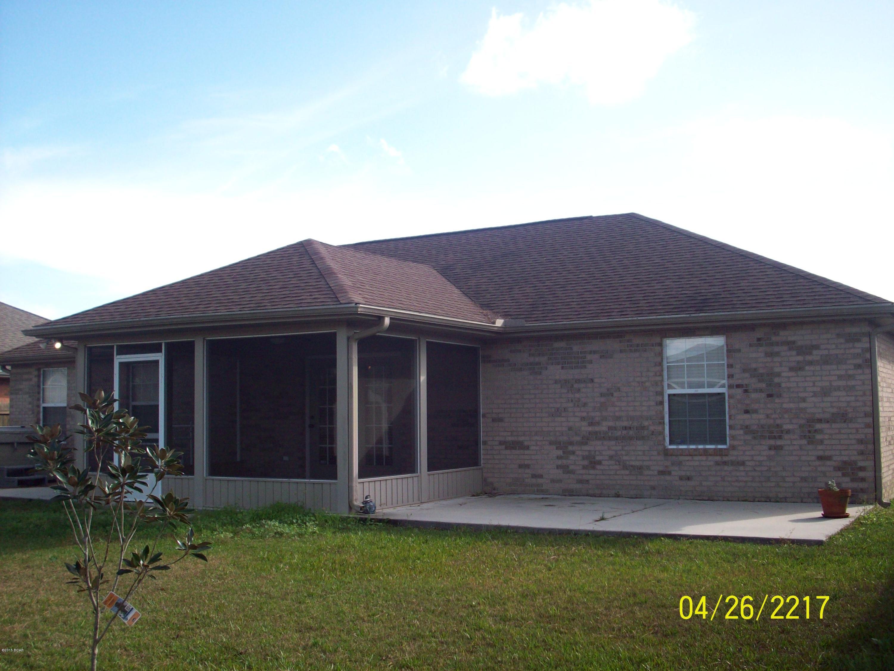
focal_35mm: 37
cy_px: 336
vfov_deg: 38.7
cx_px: 447
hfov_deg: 50.1
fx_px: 956
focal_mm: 6.2
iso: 80
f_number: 2.8
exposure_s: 1/618
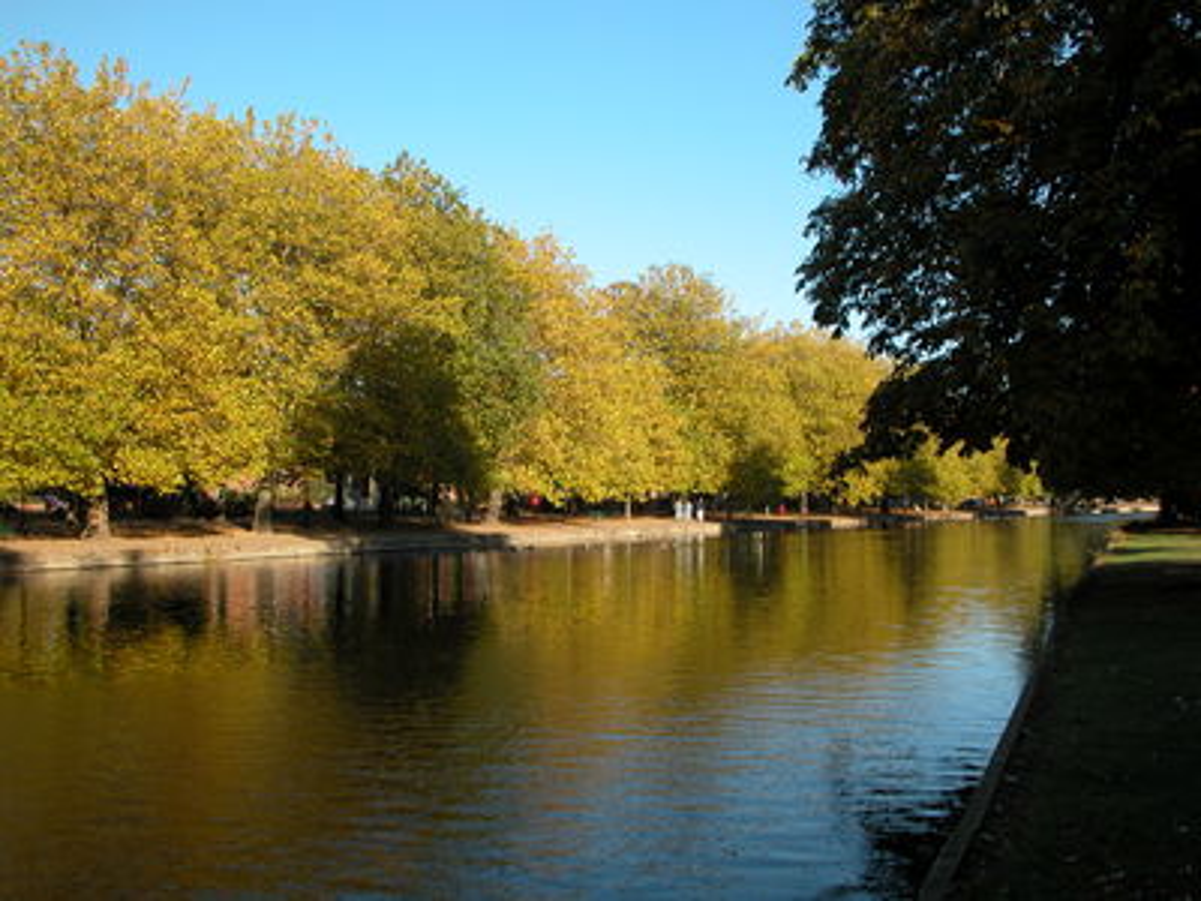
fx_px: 1214
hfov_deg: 52.6
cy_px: 450
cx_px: 600
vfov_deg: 40.7
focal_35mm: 35
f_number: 5.6
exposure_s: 1/213
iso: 100
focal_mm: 8.9
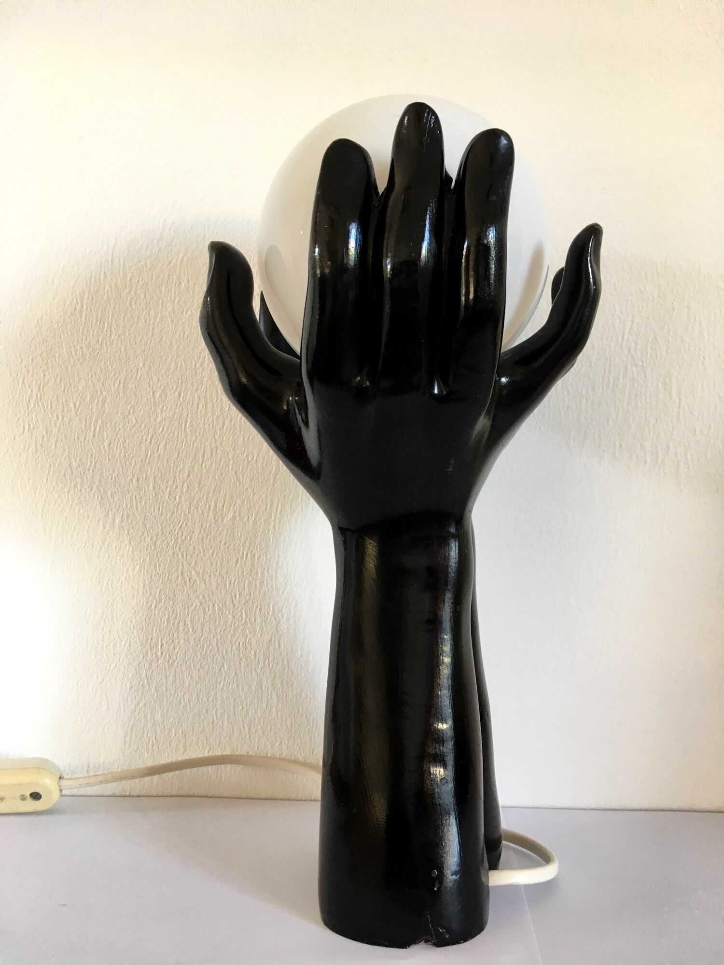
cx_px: 362
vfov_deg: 61.7
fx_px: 809
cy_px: 482
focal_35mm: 29
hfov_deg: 48.2
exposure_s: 1/30
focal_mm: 4.15
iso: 80
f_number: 2.2
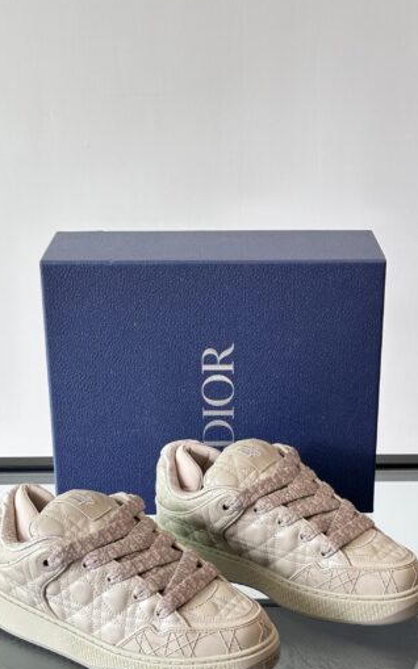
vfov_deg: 33.9
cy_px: 388
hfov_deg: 21.6
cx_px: 239
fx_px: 1094
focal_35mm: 60
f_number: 1.78
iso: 64
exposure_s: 1/121
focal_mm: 6.86
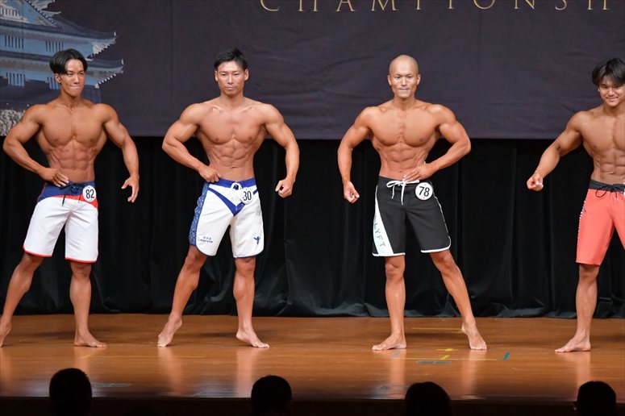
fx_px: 4165
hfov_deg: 8.6
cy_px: 208
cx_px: 312
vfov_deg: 5.7
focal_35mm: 240
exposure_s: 1/400
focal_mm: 160
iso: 5000
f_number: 5.6
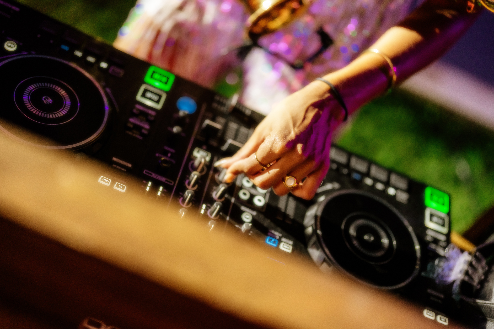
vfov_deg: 27.0
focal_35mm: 50
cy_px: 164
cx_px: 247
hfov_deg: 39.6
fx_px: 686
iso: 1000
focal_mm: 50
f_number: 1.4
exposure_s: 1/160
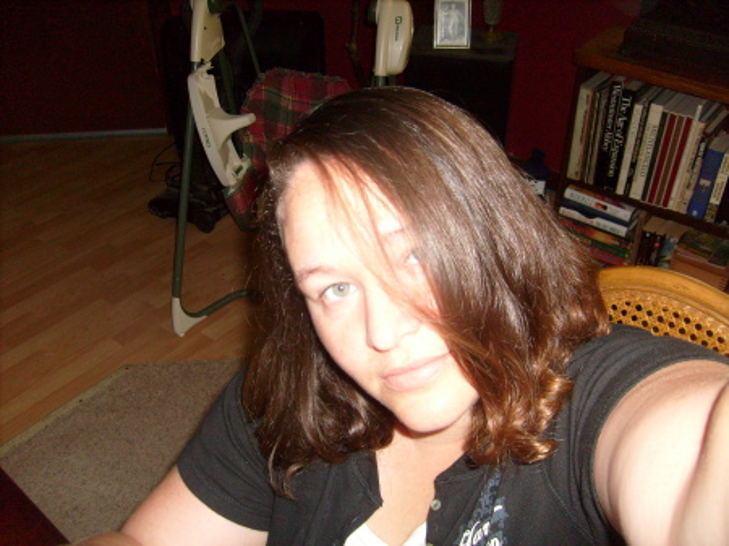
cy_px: 273
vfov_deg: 40.7
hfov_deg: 52.7
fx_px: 737
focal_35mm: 35
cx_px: 364
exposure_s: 1/45
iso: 100
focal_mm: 5.8
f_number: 2.8
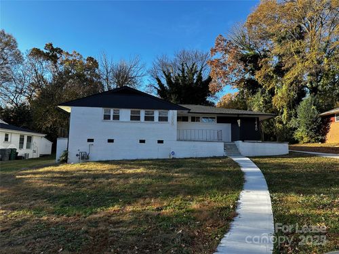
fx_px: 235
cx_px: 170
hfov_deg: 71.6
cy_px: 127
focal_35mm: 24
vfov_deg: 56.8
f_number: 1.78
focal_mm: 6.86
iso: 80
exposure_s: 1/1289
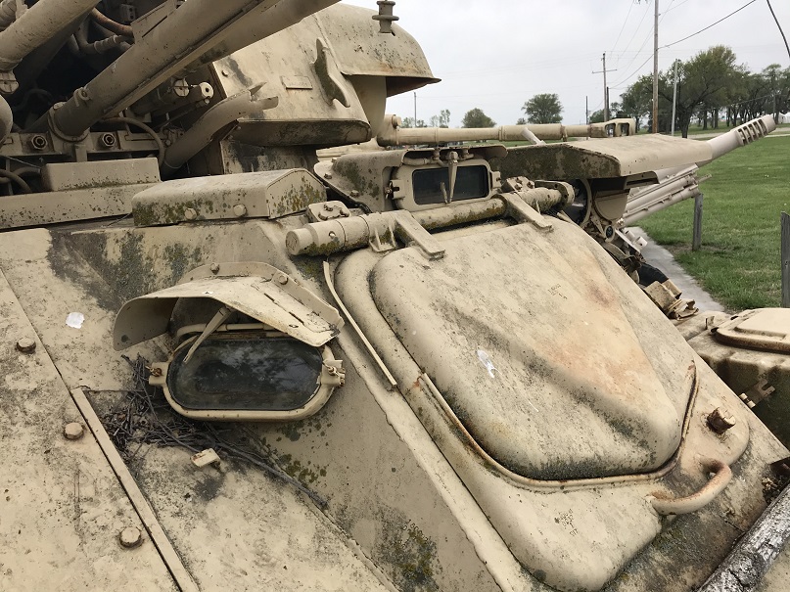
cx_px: 395
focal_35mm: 28
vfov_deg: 49.7
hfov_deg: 63.5
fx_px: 639
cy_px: 296
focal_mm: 3.99
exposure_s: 1/1153
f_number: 1.8
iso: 20
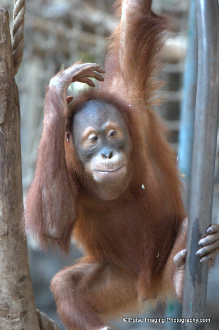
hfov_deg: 4.6
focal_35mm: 300
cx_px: 110
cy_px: 165
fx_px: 2745
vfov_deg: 6.9
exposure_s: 1/250
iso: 1600
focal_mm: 200
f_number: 2.8
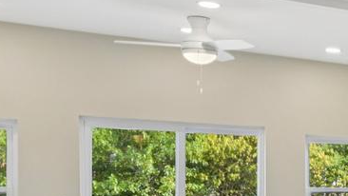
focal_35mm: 70
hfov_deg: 23.4
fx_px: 646
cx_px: 538
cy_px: 193
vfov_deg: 16.9
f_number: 8
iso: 100
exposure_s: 1/20
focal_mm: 17
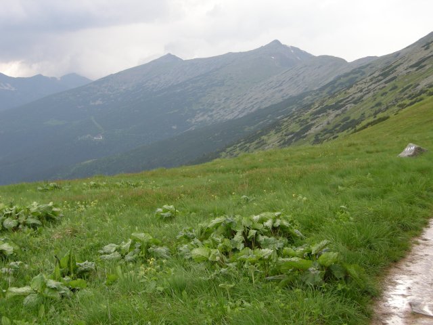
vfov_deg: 23.7
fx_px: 776
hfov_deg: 31.2
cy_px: 162
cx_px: 216
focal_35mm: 62
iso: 100
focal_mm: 12.9
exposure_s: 1/160
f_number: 4.9
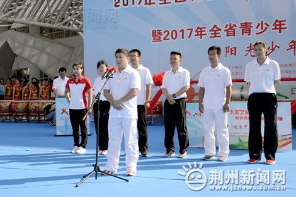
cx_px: 148
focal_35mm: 46
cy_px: 98
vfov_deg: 29.2
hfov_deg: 42.8
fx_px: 378
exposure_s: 1/4000
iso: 800
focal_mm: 46
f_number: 4.2
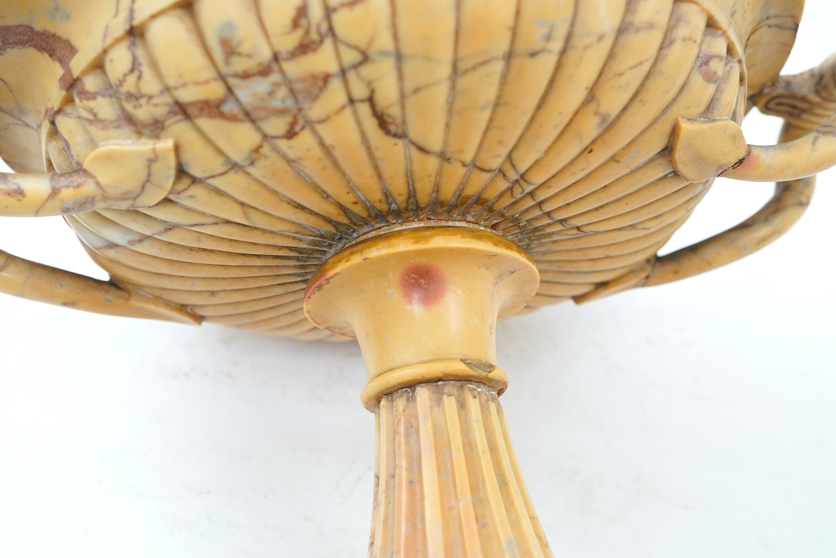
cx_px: 418
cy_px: 279
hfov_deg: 43.6
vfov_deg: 29.9
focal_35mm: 45
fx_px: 1045
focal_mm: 30
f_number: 6.3
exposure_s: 1/50
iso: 800
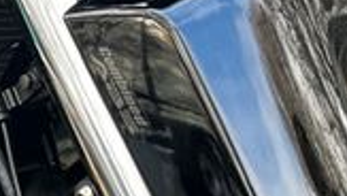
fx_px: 1022
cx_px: -115
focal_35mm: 111
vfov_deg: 10.9
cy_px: 77
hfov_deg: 17.9
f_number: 1.6
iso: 100
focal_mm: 5.1
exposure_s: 1/122
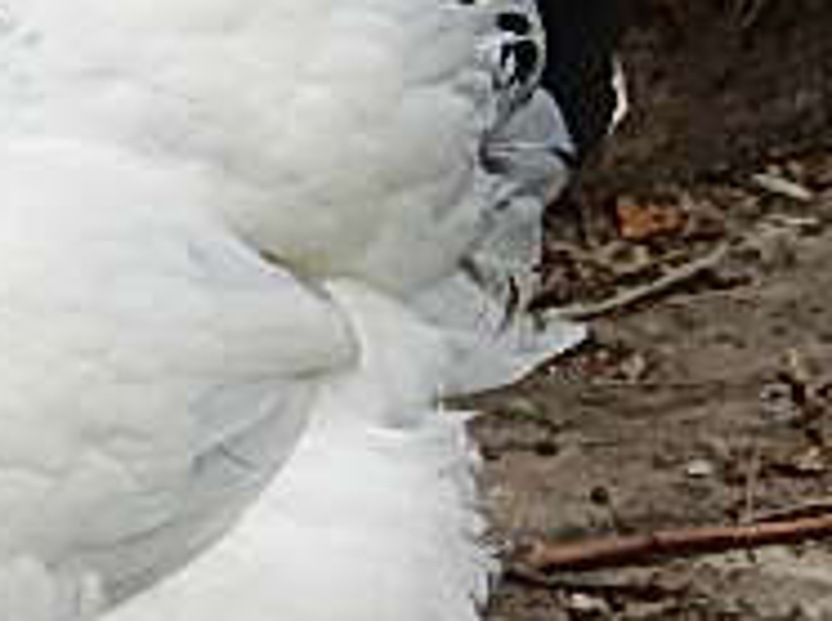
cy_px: 527
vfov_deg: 2.5
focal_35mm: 583
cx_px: -98
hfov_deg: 3.4
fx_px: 13994
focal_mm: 30.3
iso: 125
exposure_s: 1/160
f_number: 5.7
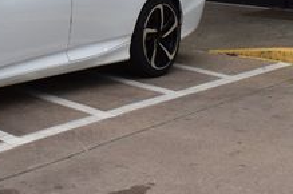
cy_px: -78
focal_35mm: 123
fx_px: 999
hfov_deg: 16.6
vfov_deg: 10.8
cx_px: 68
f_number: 9
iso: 400
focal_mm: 28
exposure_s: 1/125
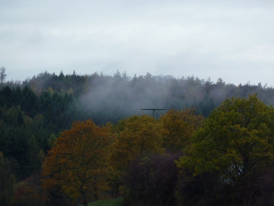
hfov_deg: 7.1
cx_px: 137
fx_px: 2200
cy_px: 103
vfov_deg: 5.3
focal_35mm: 278
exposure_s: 1/125
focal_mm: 45.7
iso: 320
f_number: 4.8
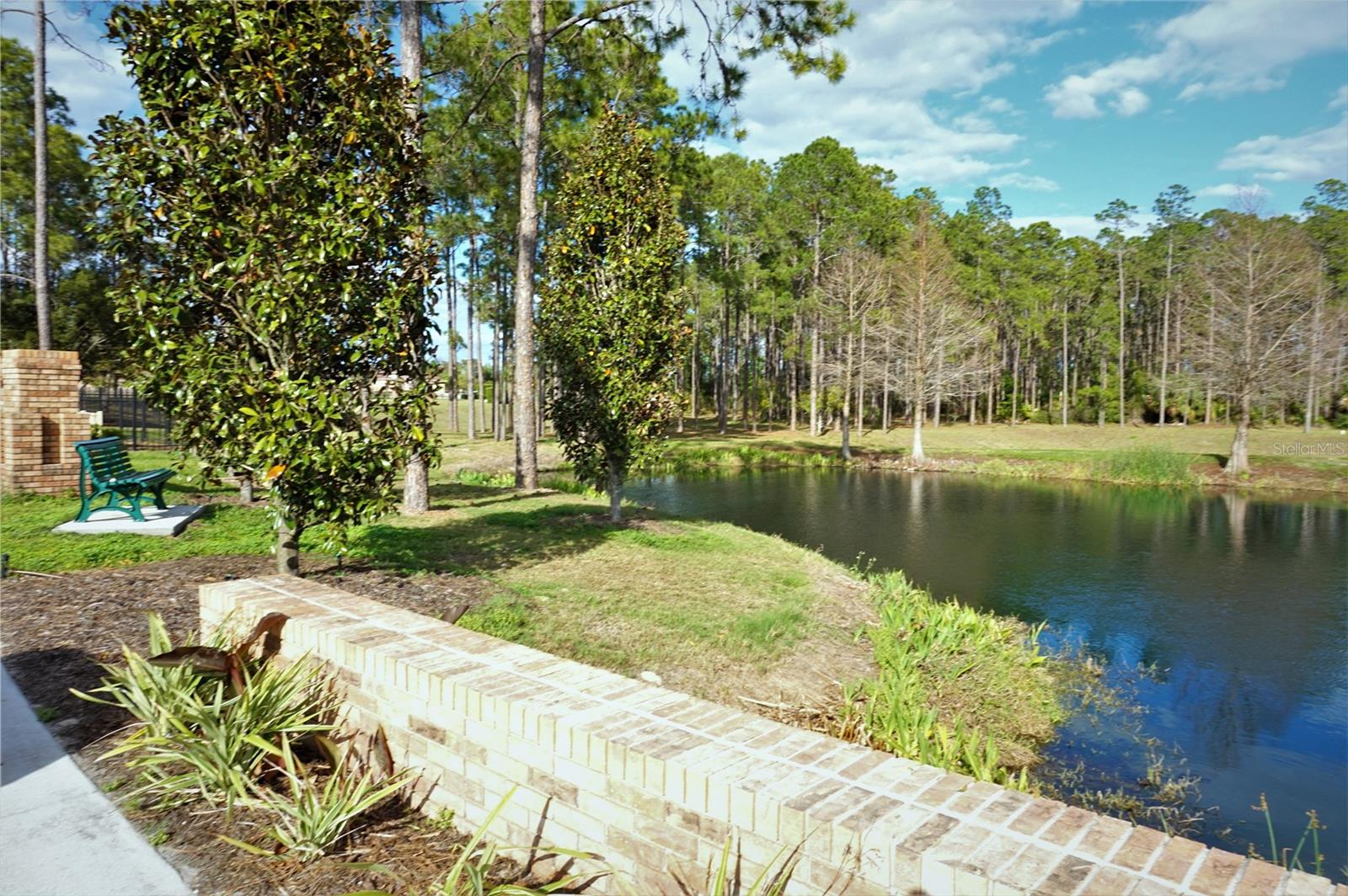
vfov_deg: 53.1
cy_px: 448
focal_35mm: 24
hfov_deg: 73.8
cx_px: 674
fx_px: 898
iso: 100
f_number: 11
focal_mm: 16
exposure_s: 1/80
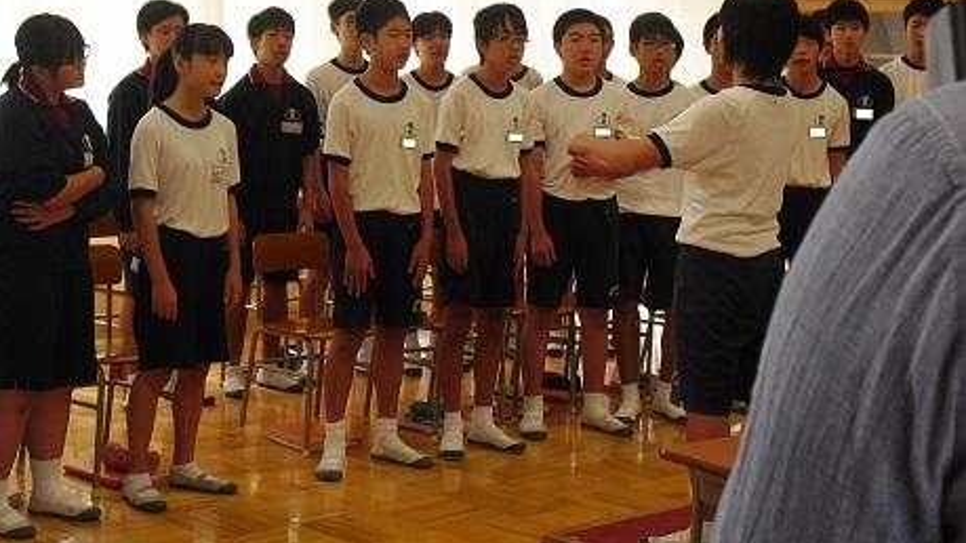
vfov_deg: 17.4
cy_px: 202
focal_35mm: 69
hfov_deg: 30.6
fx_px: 1767
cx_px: 483
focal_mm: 11.2
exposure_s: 1/80
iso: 200
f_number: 4.2
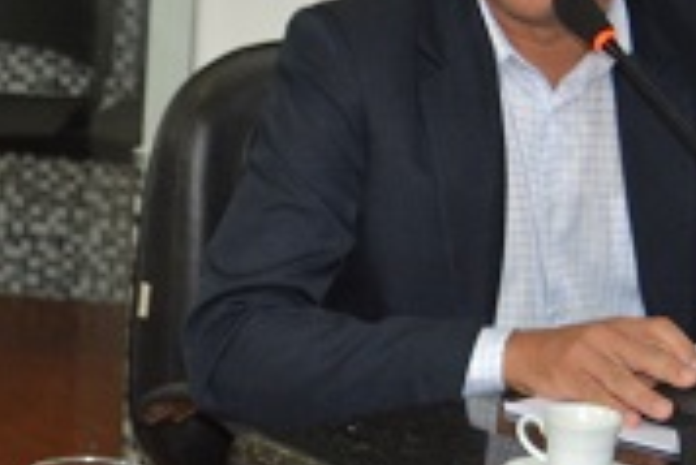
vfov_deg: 10.0
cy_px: 332
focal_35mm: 137
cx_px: -129
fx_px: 2645
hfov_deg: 14.5
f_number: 4
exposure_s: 1/60
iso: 1000
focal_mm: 27
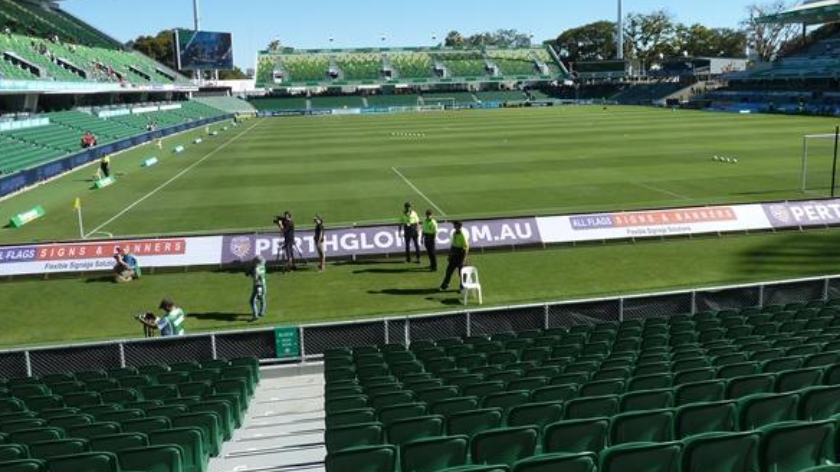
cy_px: 190
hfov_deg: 67.9
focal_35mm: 28
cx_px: 411
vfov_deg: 41.3
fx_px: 623
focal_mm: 4.1
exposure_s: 1/400
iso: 80
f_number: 4.5
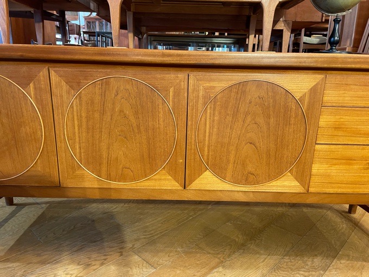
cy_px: 138
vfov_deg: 53.1
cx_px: 184
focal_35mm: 26
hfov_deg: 67.3
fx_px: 277
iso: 320
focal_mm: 4.2
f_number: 1.6
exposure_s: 1/60
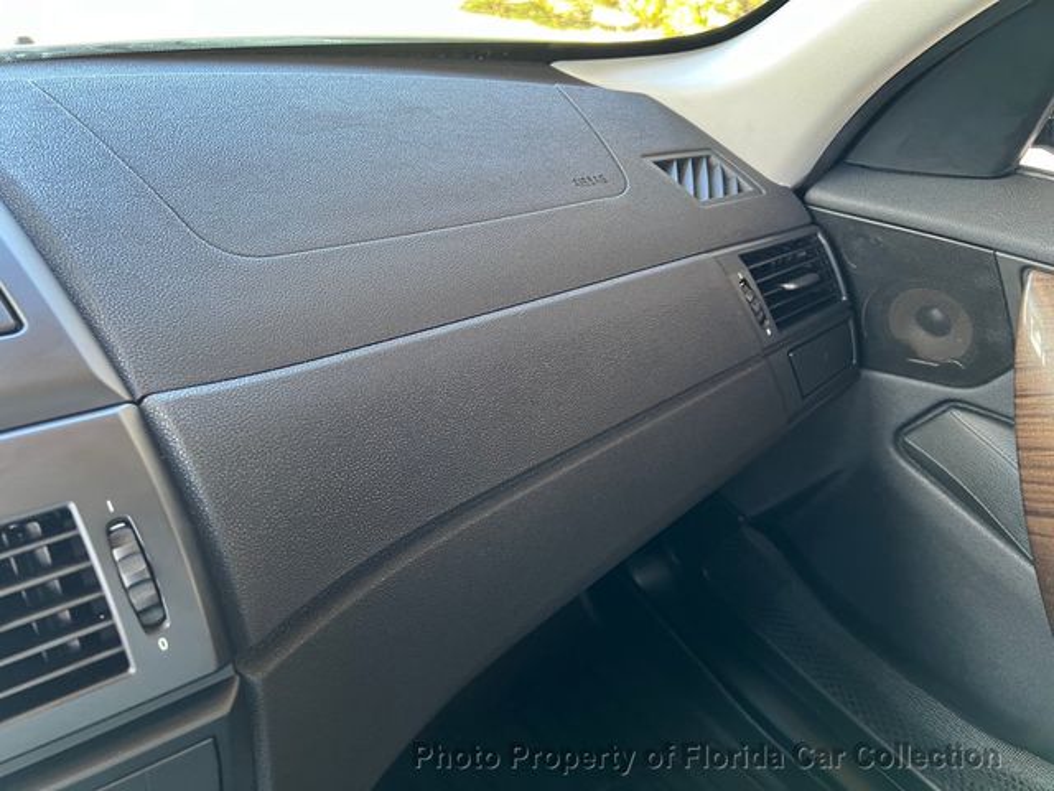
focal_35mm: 26
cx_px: 527
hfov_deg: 67.3
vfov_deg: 53.1
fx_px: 792
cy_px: 396
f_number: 1.5
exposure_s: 1/60
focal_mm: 5.7
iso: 160
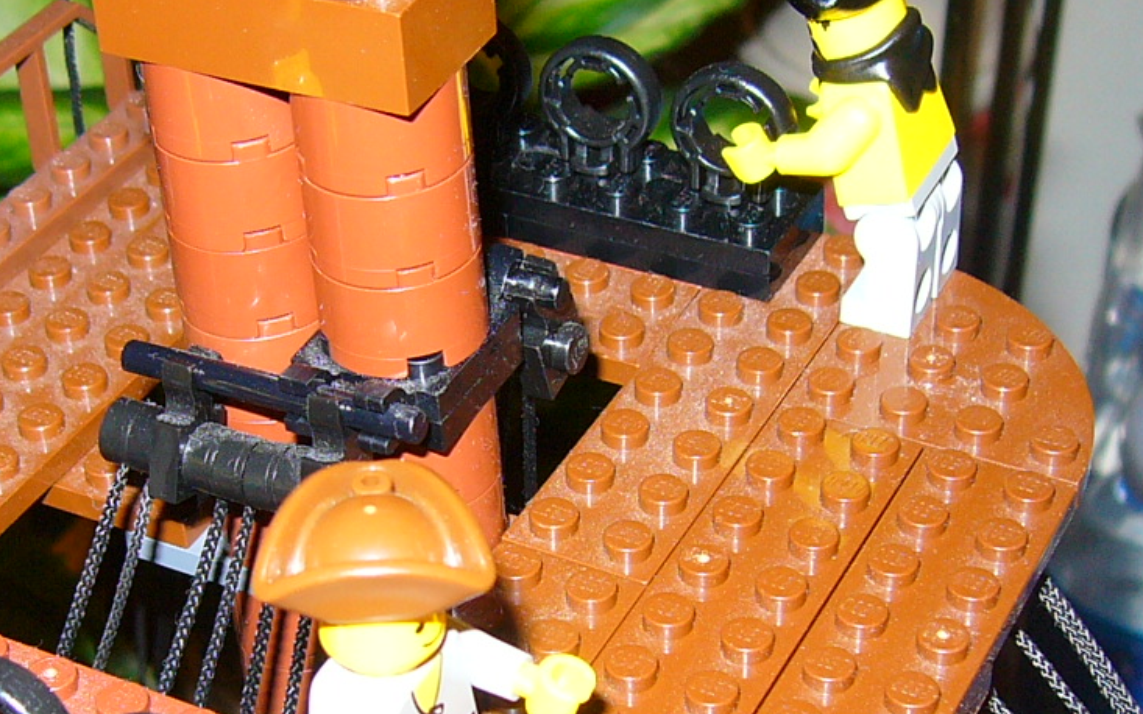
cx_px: 390
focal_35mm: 81
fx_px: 2523
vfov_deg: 16.1
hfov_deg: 25.4
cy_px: 435
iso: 100
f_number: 2.8
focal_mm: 5.8
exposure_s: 1/60
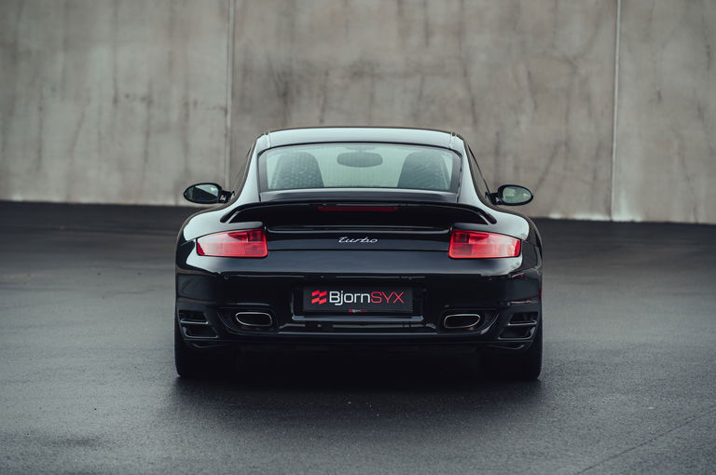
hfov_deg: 12.9
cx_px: 358
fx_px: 3178
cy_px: 238
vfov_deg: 8.6
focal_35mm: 160
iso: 400
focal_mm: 160
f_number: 5.6
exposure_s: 1/80
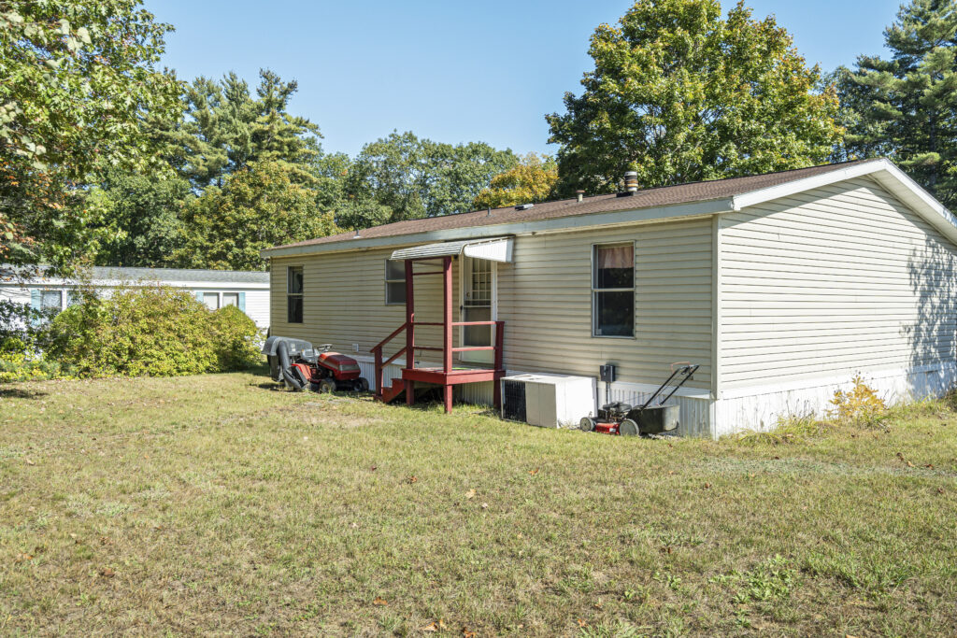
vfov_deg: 45.0
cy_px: 319
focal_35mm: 29
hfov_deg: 63.7
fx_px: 771
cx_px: 478
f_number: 8
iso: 400
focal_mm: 29
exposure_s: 1/320
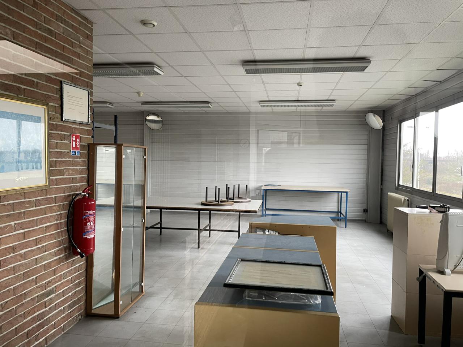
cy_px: 174
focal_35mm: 26
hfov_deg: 67.3
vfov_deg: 53.1
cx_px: 232
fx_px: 348
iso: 125
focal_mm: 4.2
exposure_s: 1/63
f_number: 1.6
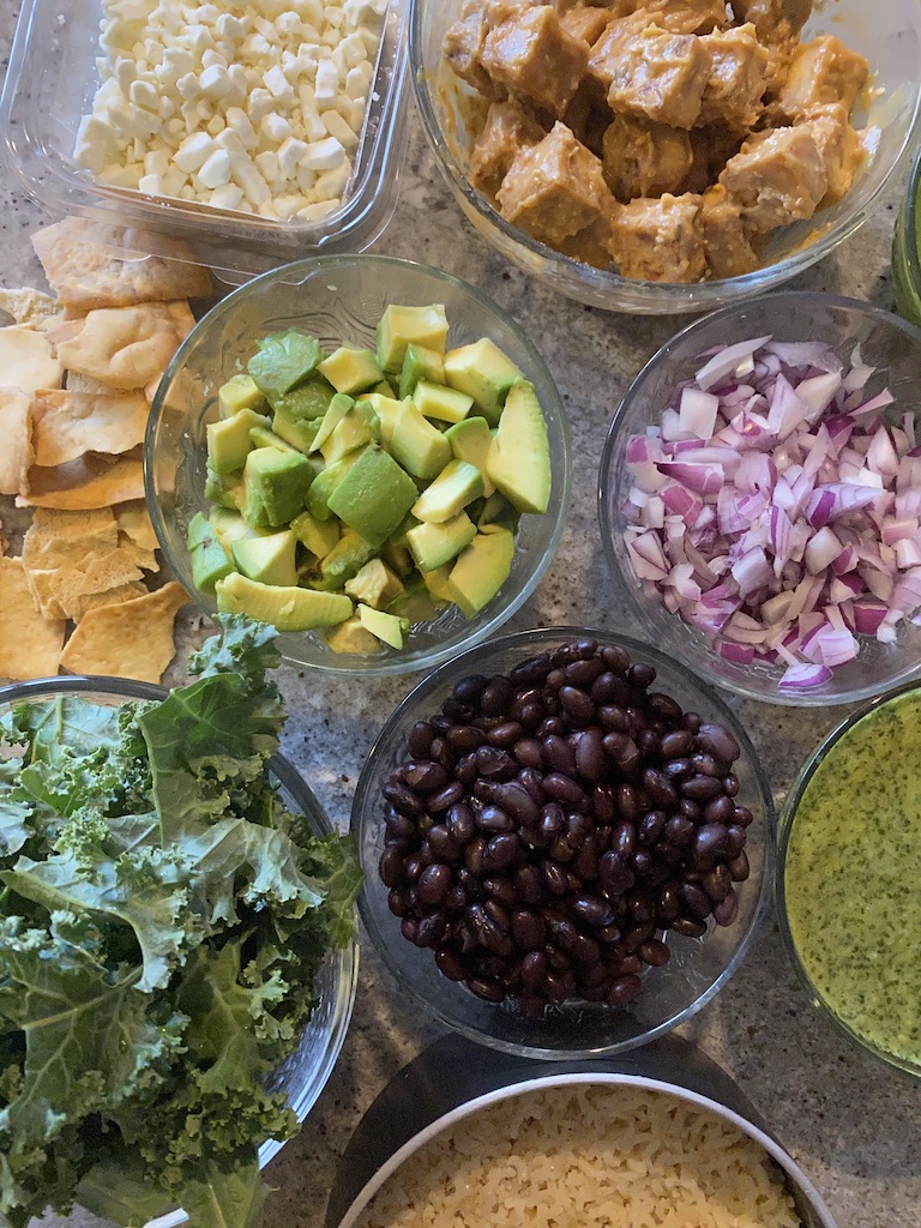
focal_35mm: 26
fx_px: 922
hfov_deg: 53.1
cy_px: 614
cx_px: 460
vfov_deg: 67.3
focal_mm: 4.25
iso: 500
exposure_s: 1/40
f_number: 1.8
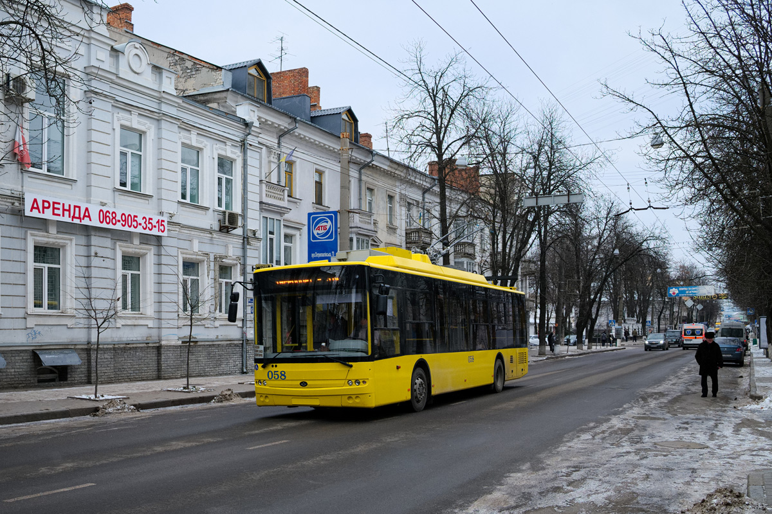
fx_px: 622
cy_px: 257
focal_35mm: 29
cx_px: 386
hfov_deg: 63.7
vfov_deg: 45.0
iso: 400
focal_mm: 19.6
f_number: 3.6
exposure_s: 1/640
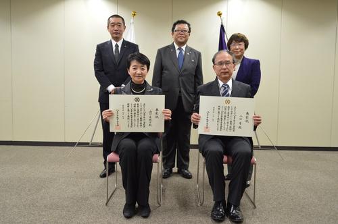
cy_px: 112
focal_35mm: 27
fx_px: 253
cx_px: 169
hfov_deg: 67.4
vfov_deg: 47.8
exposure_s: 1/20
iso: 400
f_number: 4.5
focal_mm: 18
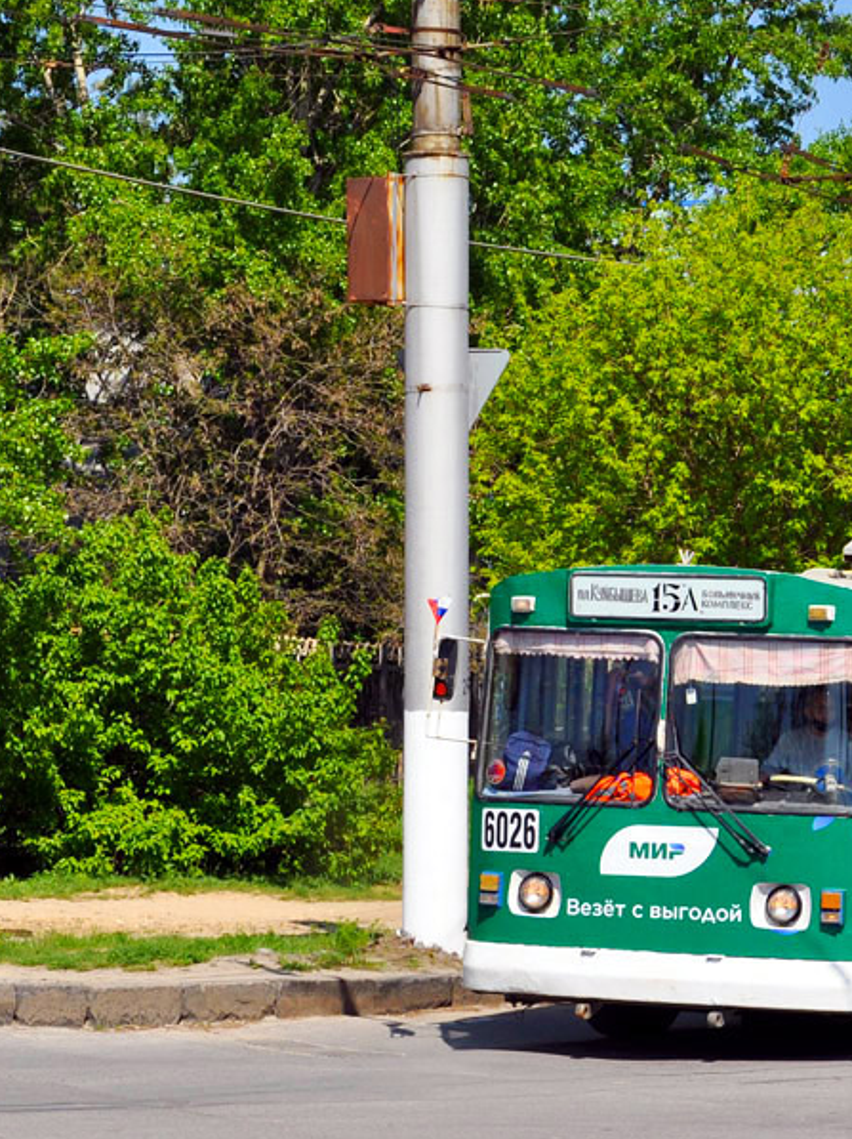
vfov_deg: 14.9
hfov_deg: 11.1
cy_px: 463
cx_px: 879
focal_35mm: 132
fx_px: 4337
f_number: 8
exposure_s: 1/500
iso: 200
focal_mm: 42
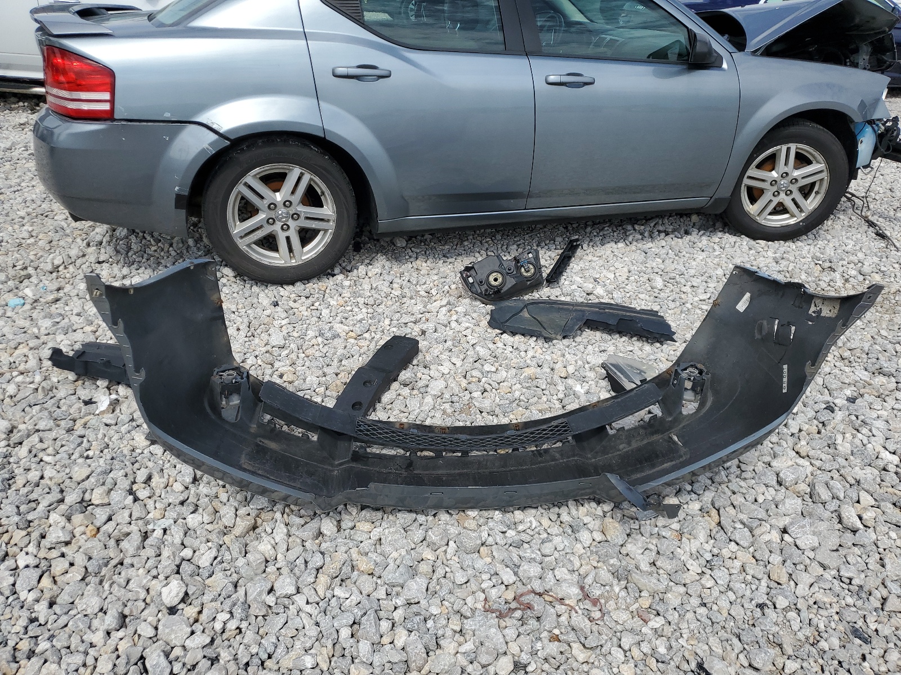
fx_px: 677
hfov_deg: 67.3
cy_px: 338
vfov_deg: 53.1
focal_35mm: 26
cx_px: 450
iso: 50
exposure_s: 1/3333
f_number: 1.5
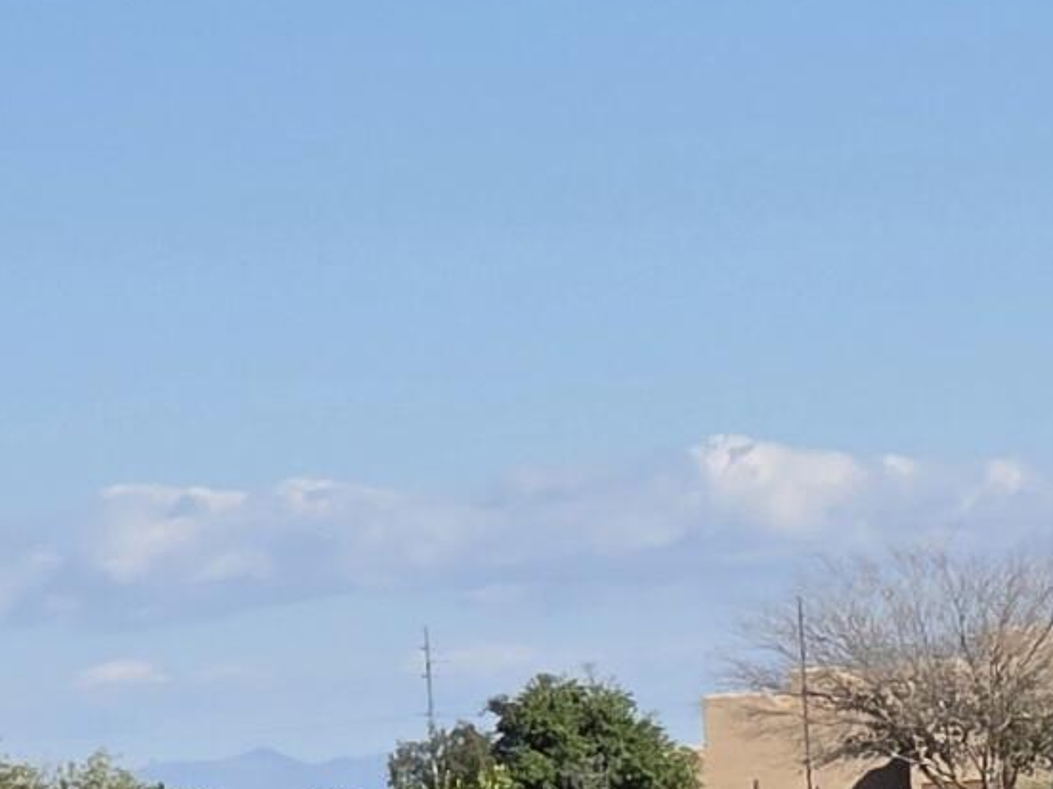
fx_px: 11435
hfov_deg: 5.3
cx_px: 1242
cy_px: 993
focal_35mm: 376
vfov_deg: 3.9
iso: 50
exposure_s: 1/3273
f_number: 2.4
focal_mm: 7.9
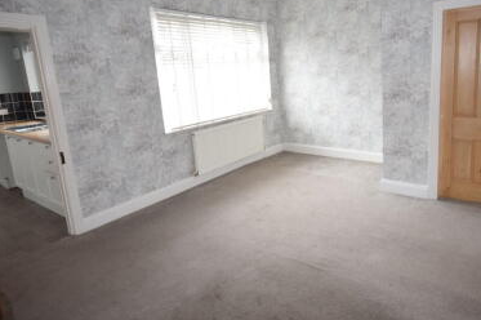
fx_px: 307
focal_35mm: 23
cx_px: 284
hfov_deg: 75.5
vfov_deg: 54.5
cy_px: 123
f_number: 5.6
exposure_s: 1/125
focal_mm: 12
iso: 720
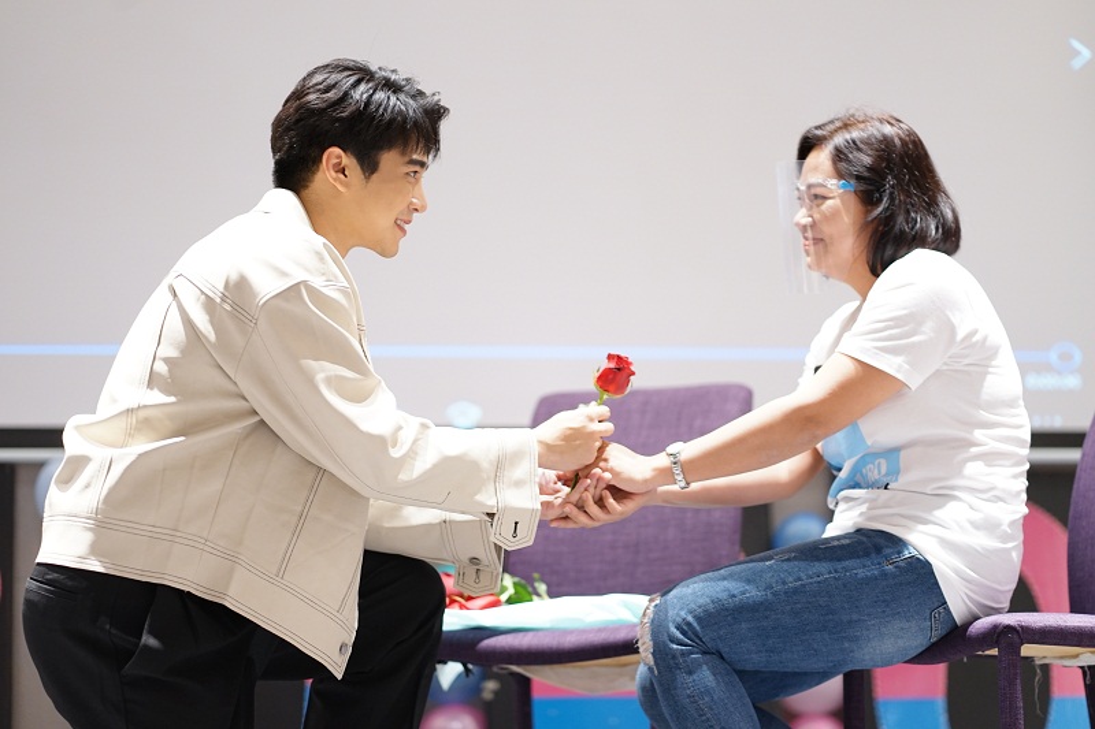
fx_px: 2585
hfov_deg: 23.9
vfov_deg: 16.1
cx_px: 548
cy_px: 364
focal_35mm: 85
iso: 800
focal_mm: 85
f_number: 1.8
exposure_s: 1/50
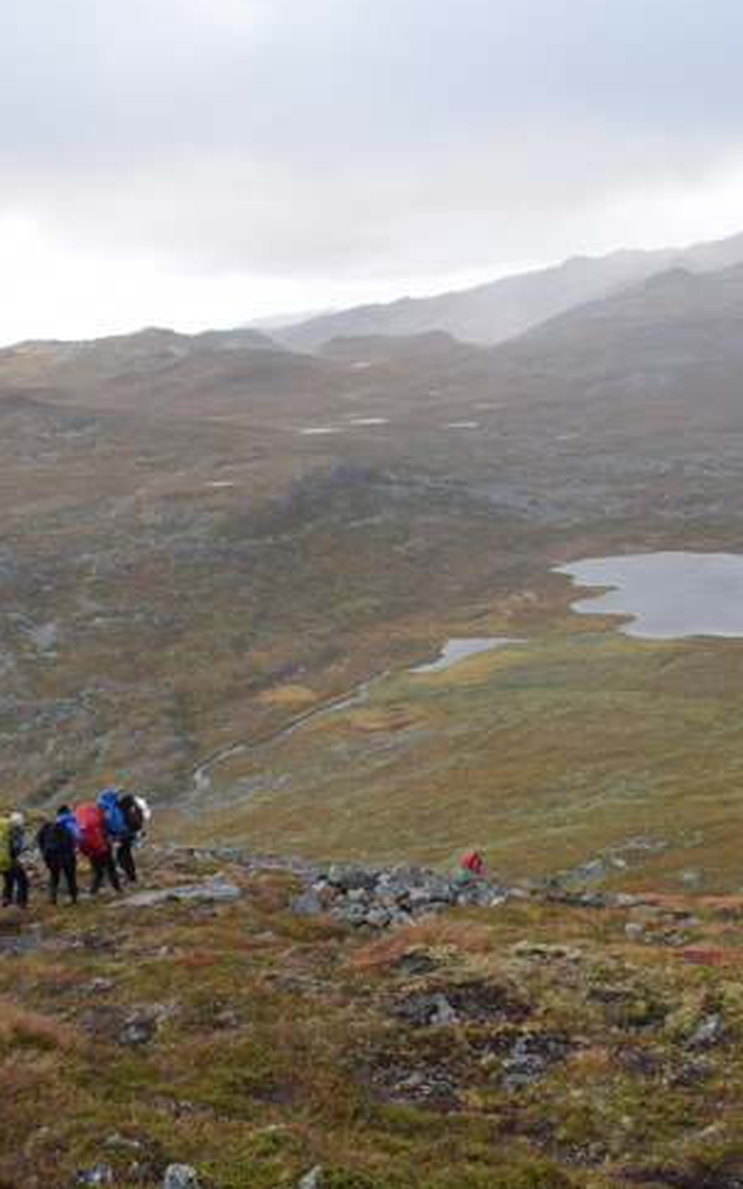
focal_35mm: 42
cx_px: 493
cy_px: 590
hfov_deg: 30.3
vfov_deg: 47.2
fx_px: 1361
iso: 400
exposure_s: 1/250
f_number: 8
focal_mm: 18
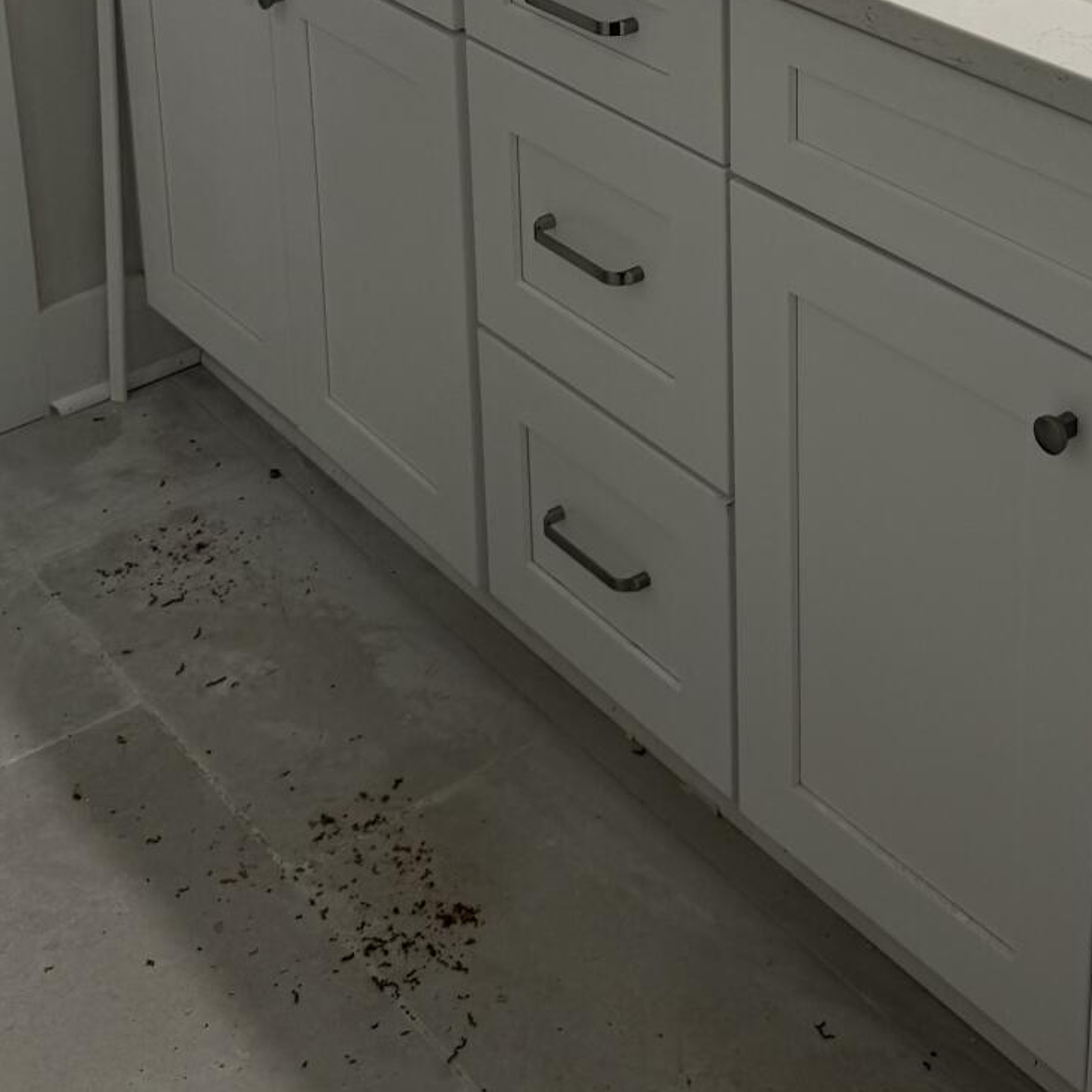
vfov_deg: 26.8
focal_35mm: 58
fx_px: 2070
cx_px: 662
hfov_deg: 29.5
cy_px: -149
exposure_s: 1/192
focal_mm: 6.76
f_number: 1.78
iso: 80
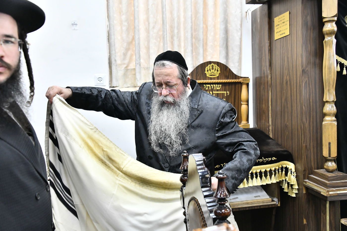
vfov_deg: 36.9
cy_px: 116
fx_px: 347
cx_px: 174
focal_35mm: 36
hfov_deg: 53.1
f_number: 5.6
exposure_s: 1/200
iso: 3200
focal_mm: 36
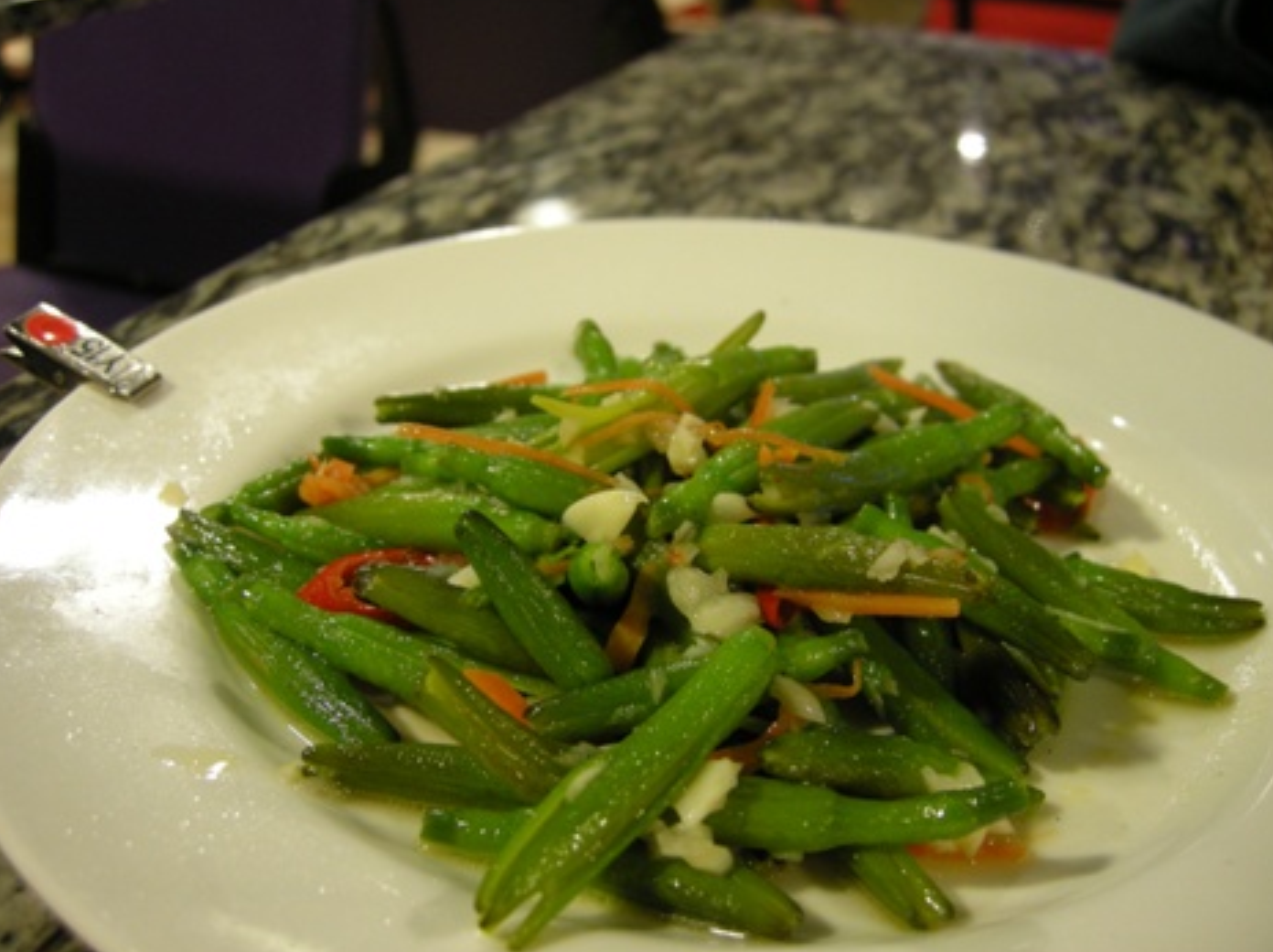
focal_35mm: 37
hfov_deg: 50.2
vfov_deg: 38.6
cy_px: 460
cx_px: 645
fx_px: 1359
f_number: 2.7
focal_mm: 7.5
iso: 200
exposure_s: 1/8
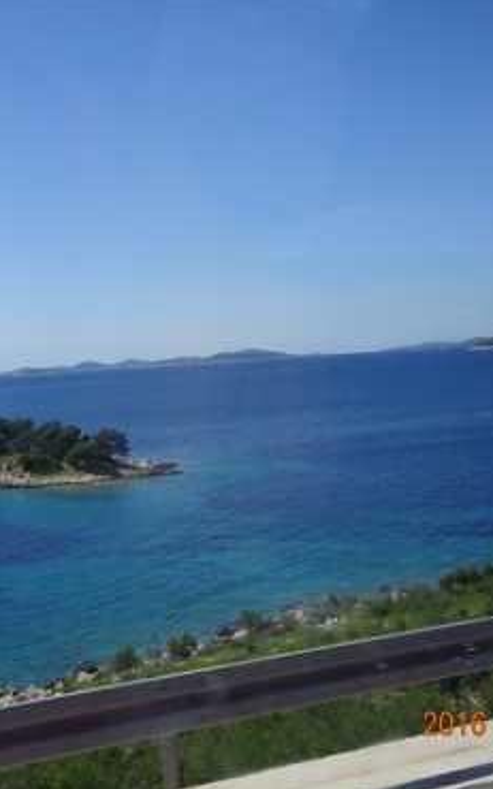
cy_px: 396
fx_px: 1140
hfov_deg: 24.1
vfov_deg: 38.2
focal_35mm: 53
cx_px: 120
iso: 80
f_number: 4
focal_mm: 6.37
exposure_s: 1/500
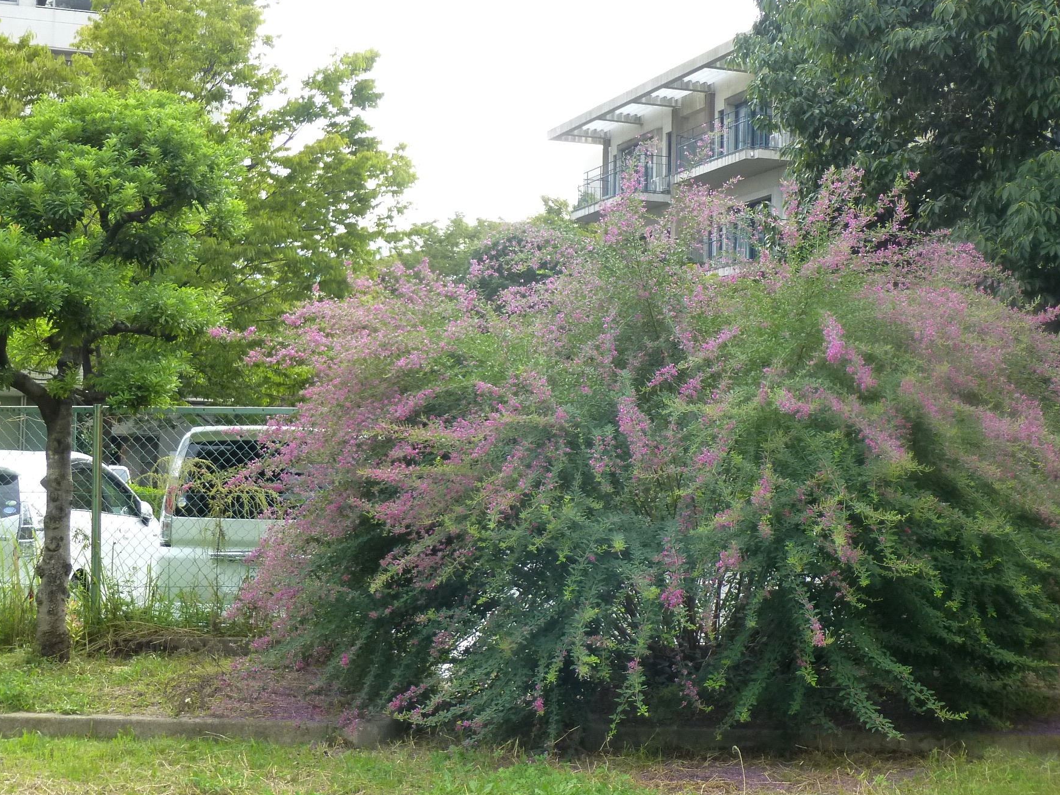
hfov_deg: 33.8
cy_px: 373
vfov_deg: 25.7
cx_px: 574
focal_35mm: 57
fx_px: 1745
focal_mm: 6.9
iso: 160
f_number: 3.7
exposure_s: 1/250
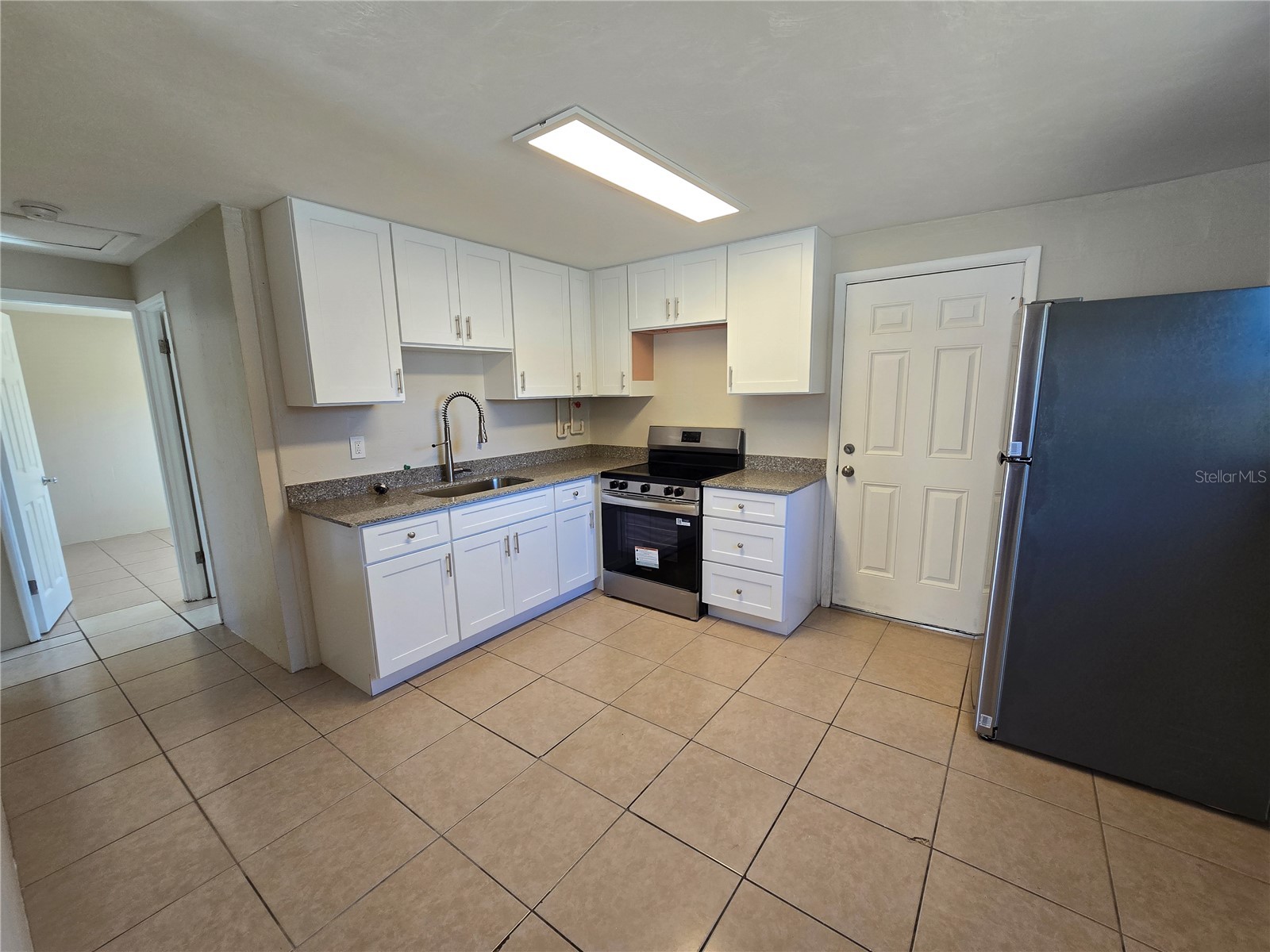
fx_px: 477
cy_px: 476
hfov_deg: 106.2
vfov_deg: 89.9
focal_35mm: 13
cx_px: 635
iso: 80
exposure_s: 1/60
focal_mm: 2.2
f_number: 2.2
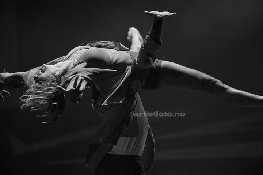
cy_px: 88
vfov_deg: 4.6
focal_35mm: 300
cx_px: 132
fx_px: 2190
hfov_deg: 6.9
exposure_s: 1/1000
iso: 3200
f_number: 2.8
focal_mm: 300
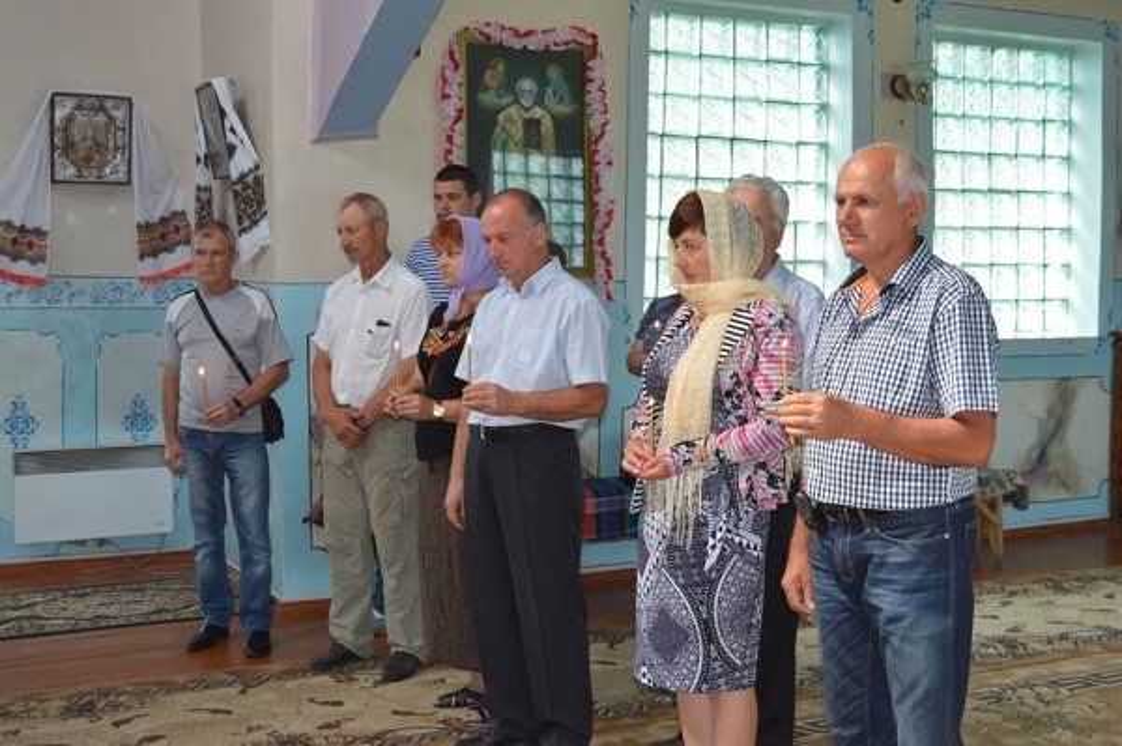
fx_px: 1495
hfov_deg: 41.1
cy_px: 373
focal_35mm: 48
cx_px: 561
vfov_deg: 28.0
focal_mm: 32
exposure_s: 1/80
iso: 400
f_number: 4.5
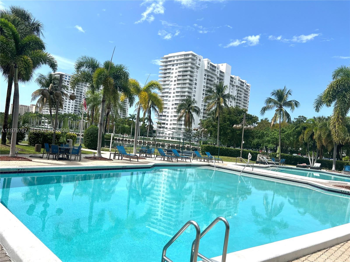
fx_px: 263
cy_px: 131
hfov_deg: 67.3
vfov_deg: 53.1
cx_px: 175
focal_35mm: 26
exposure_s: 1/6579
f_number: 1.5
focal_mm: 5.7
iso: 50
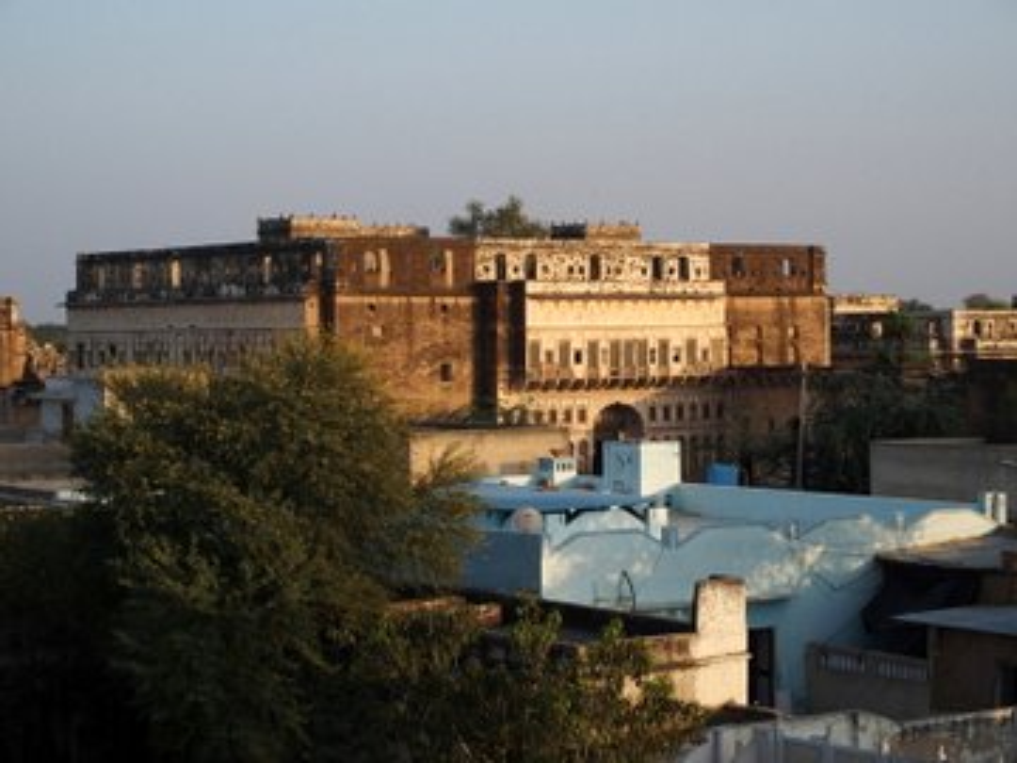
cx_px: 508
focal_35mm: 85
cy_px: 382
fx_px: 2497
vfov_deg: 17.4
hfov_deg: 23.0
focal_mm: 17.8
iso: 100
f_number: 3.5
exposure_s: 1/500
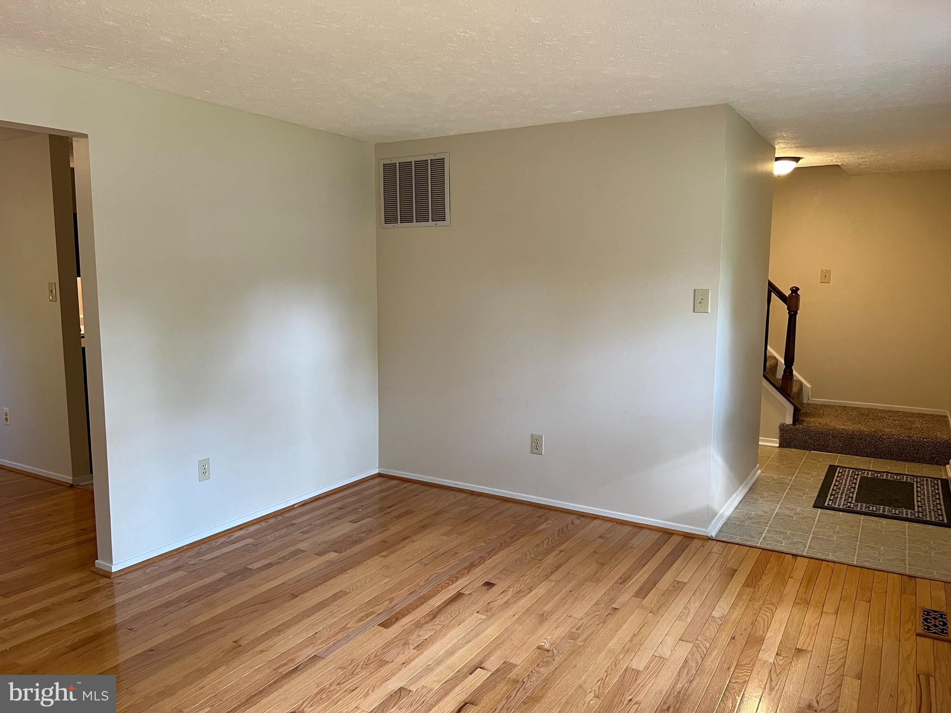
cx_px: 476
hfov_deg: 67.3
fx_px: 714
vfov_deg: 53.1
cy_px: 356
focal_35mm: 26
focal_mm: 5.7
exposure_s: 1/60
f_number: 1.5
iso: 125
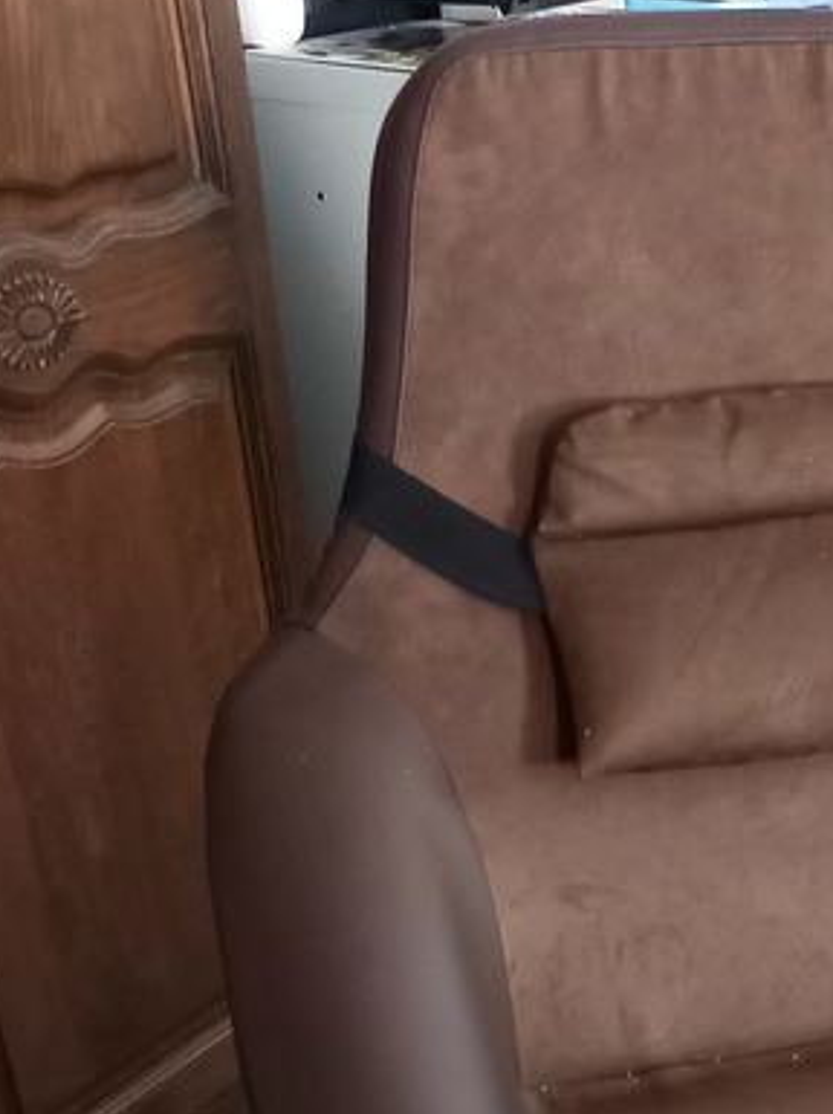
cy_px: 1406
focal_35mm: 65
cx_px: 972
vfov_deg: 26.0
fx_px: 2089
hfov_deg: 21.1
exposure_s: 1/20
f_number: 1.8
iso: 800
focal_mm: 4.65
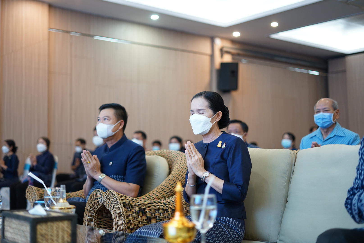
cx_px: 182
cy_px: 122
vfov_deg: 27.0
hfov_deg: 39.6
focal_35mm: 50
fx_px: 506
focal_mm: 50
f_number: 1.8
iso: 400
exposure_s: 1/40
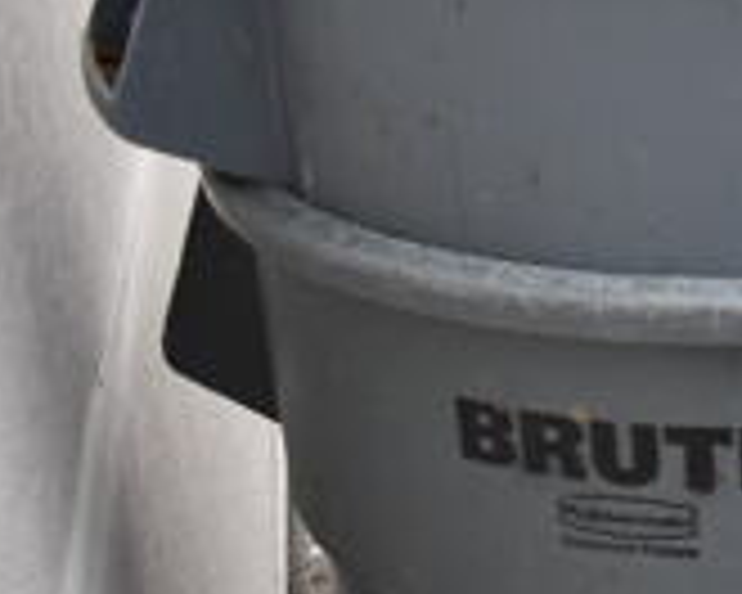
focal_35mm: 94
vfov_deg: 16.4
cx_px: 1300
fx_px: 2064
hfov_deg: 17.1
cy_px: 261
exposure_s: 1/250
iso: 400
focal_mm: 18
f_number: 4.5
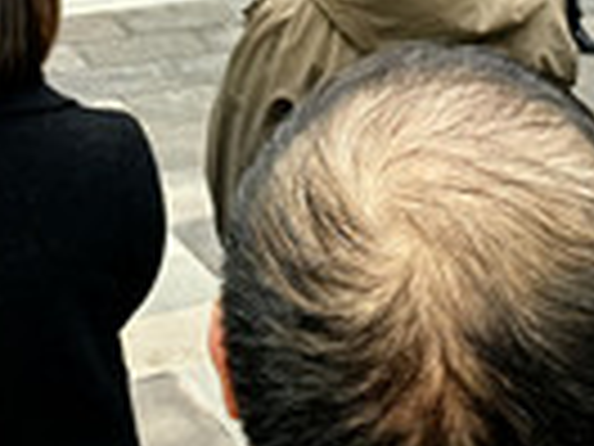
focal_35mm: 62
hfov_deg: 31.2
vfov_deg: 19.5
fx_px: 1064
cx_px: 256
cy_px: -284
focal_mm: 1.76
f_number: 2.2
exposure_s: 1/787
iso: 50
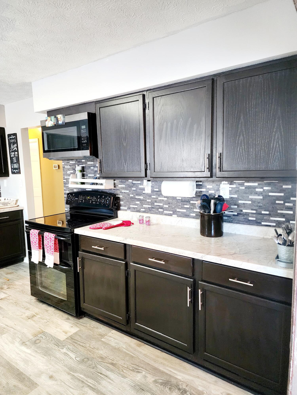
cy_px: 198
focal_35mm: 23
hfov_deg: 58.9
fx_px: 263
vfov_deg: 73.9
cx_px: 148
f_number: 1.8
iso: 800
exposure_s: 1/120
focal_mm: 6.4
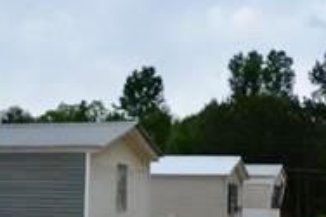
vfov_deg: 14.8
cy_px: 161
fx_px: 832
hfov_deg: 22.2
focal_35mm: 92
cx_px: 151
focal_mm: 18
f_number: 5.6
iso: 140
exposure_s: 1/125
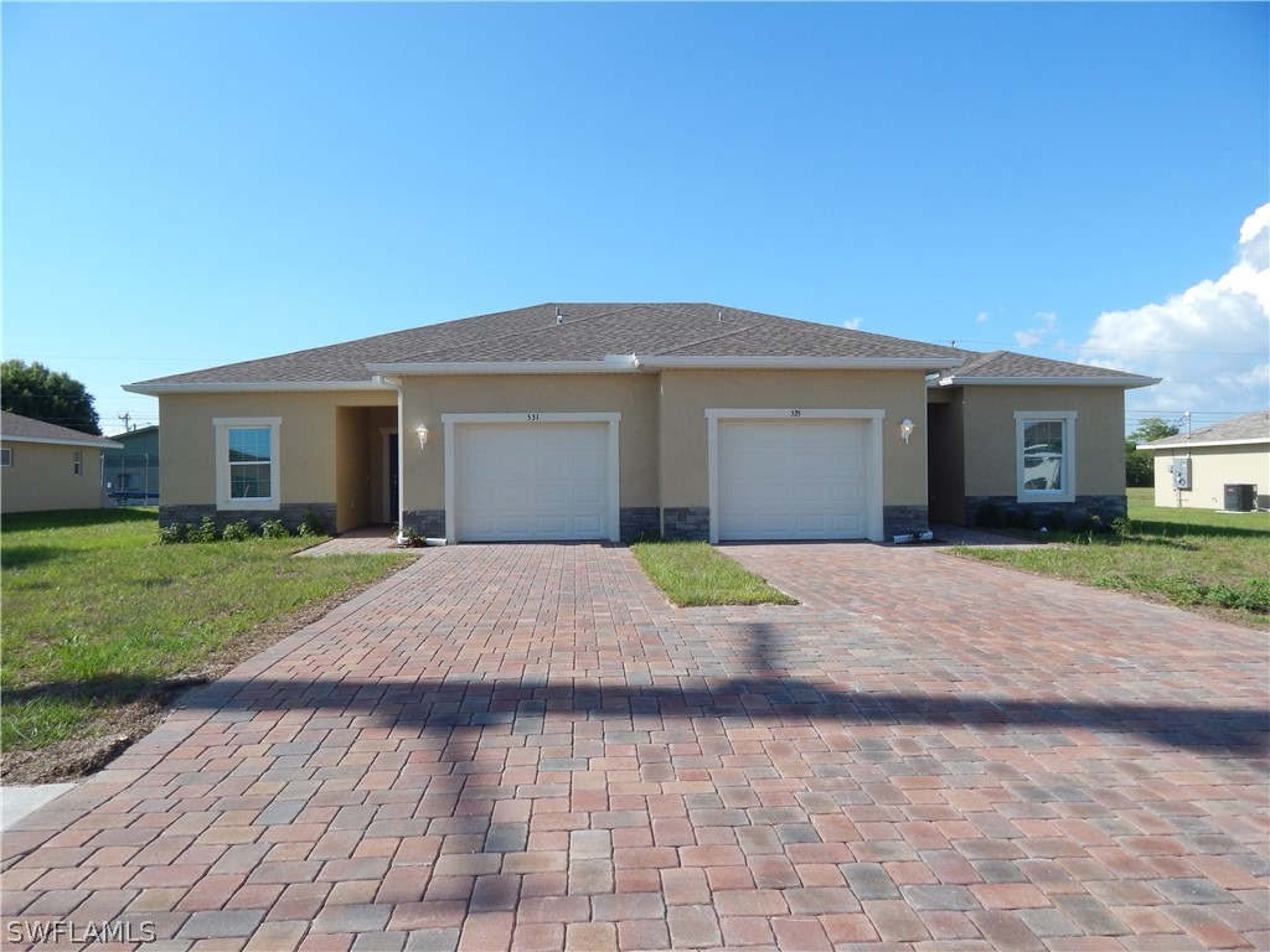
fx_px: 844
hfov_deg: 73.9
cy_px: 476
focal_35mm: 23
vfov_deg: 58.9
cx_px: 635
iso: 125
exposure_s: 1/1250
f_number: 3
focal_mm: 4
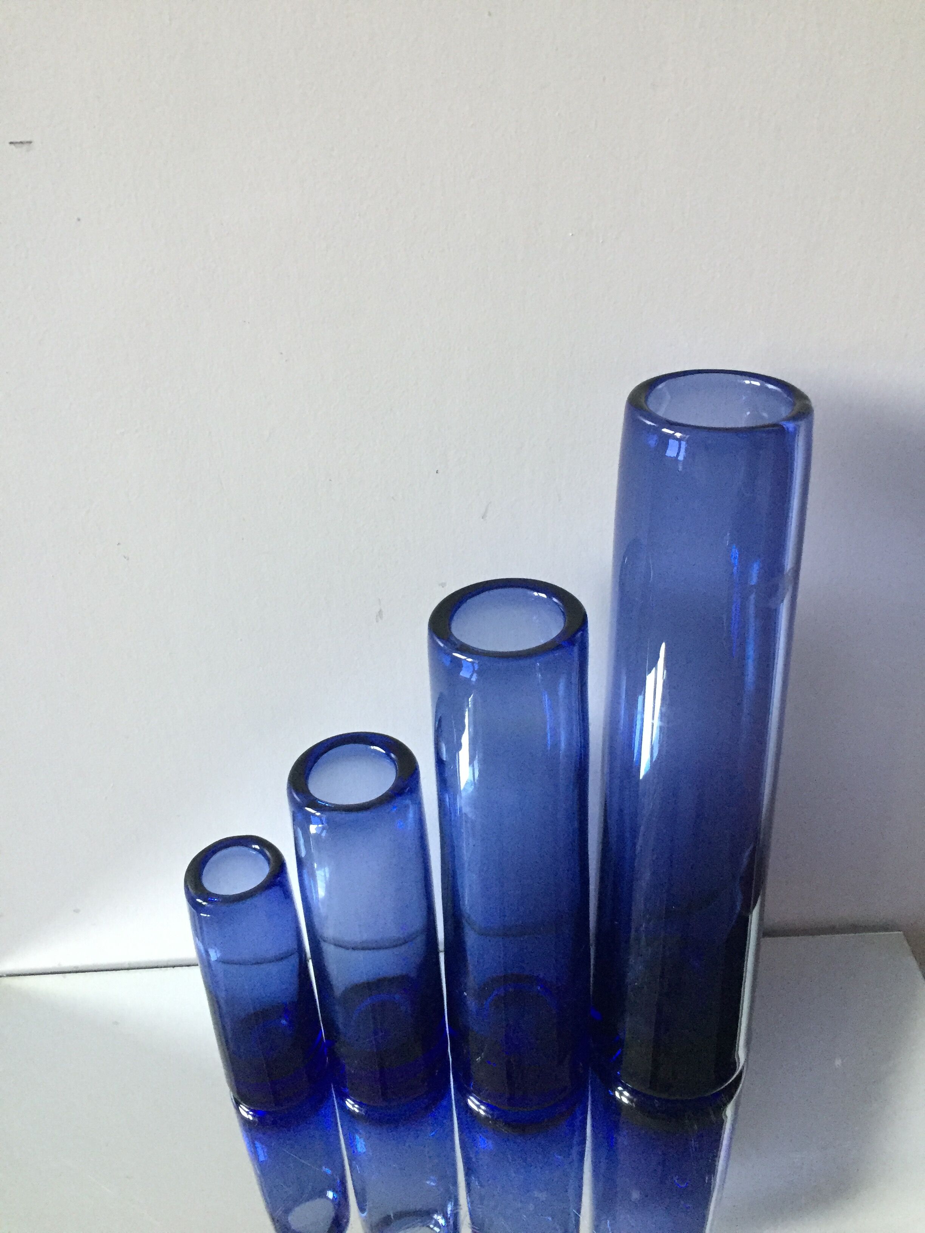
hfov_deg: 48.2
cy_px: 616
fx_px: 1033
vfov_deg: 61.7
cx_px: 462
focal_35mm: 29
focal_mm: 4.15
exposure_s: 1/20
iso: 250
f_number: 2.2
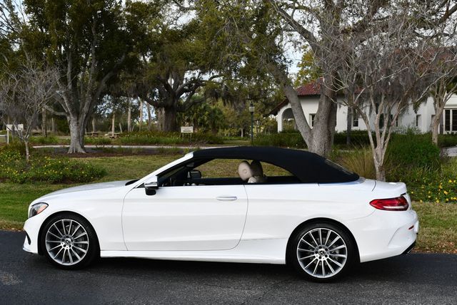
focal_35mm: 52
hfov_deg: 38.2
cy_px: 152
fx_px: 661
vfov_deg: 26.0
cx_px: 228
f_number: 8
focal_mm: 26
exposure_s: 1/250
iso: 160
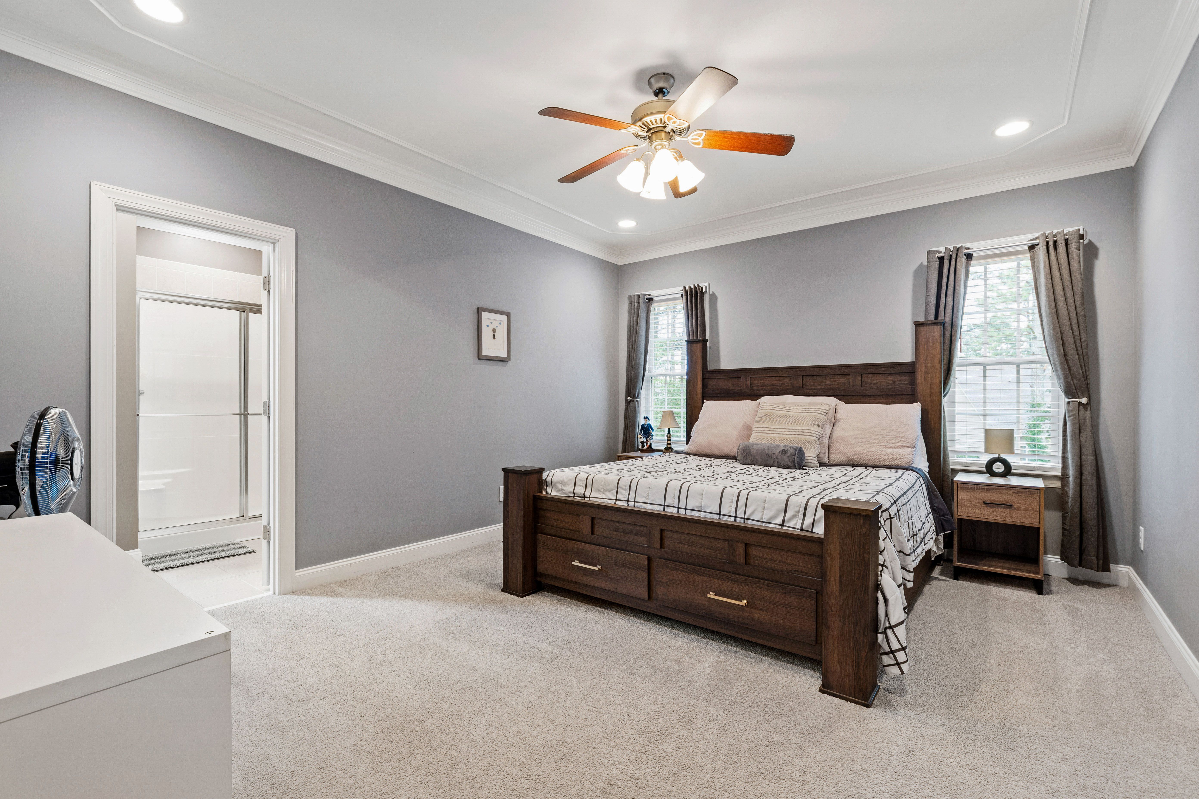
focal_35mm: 15
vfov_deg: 77.3
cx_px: 600
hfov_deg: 100.4
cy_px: 400
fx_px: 500
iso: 100
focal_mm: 10
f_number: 8
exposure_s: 1.3
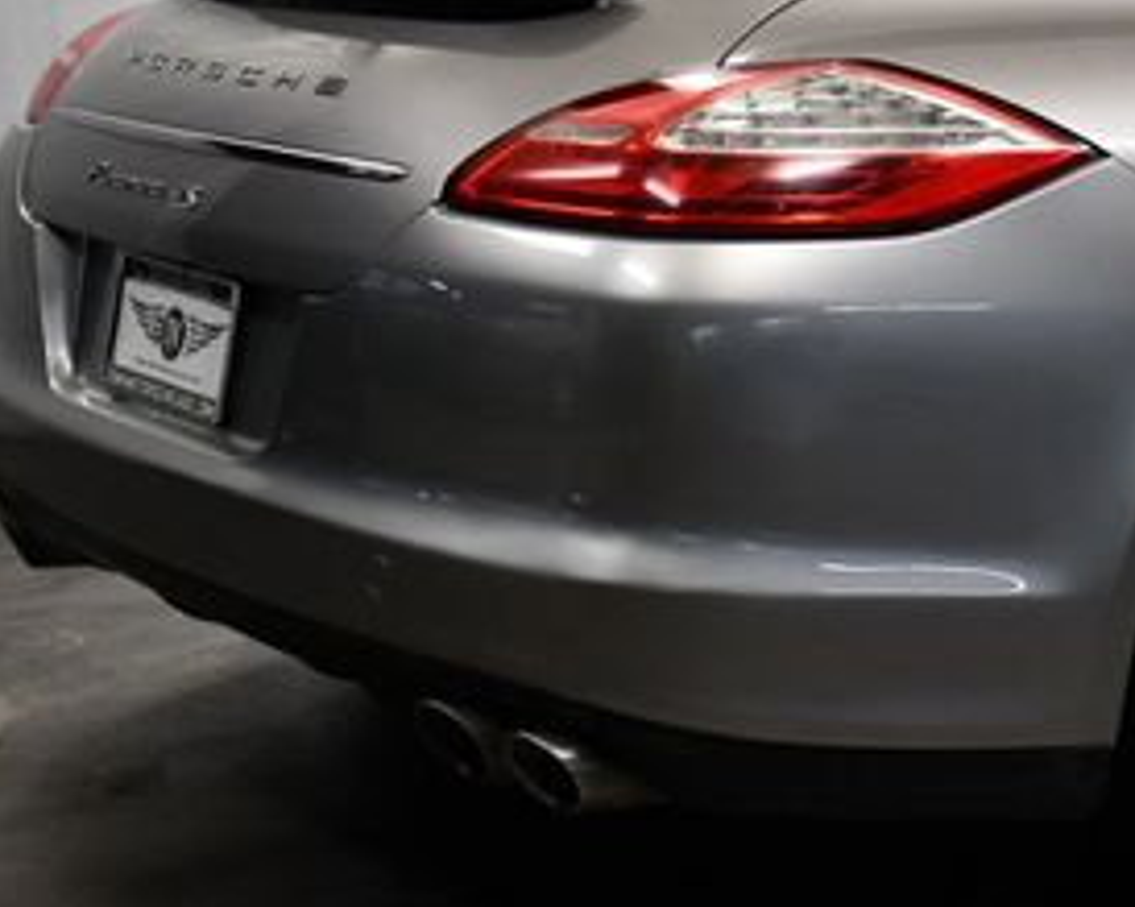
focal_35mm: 79
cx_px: 1176
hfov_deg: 23.0
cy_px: 282
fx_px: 2653
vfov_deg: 19.3
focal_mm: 18
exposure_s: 1/160
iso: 800
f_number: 3.5
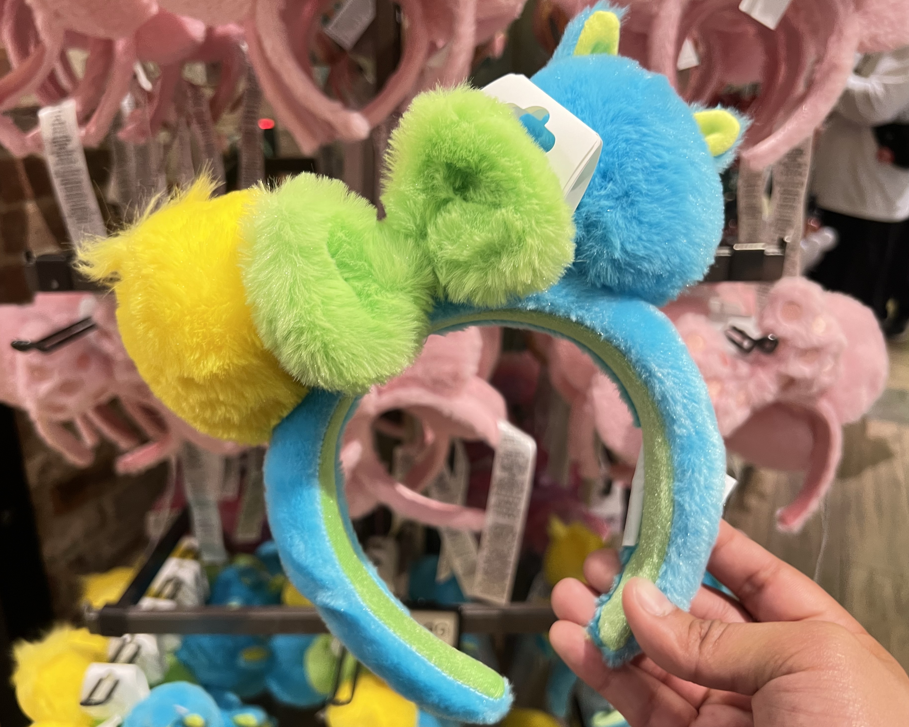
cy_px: 374
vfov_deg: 51.5
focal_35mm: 28
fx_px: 753
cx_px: 442
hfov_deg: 62.2
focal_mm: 5.7
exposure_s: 1/60
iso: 160
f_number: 1.5
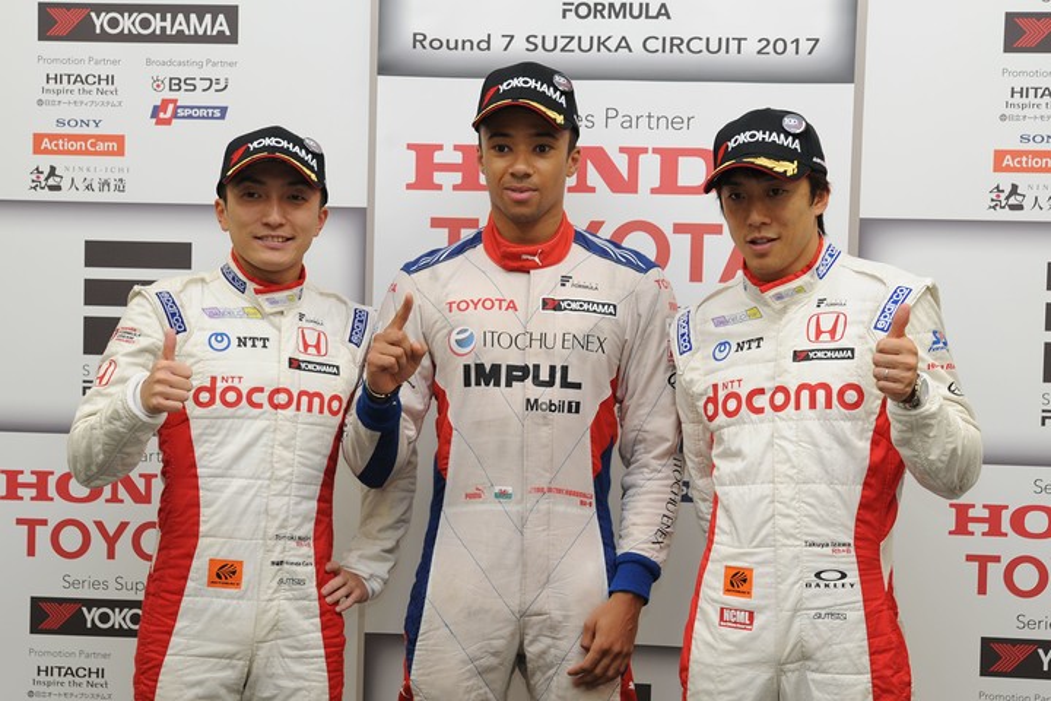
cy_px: 350
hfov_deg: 35.6
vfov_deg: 24.2
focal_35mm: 56
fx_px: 1635
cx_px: 526
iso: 400
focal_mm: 56
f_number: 5.6
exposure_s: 1/60
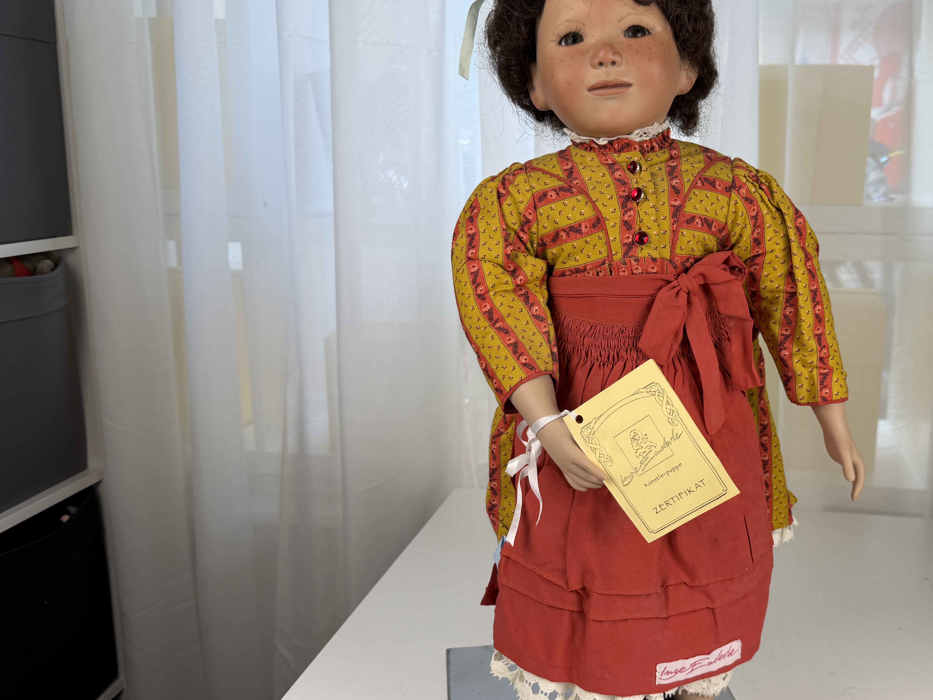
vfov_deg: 40.7
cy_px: 362
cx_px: 608
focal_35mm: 35
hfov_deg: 51.8
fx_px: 943
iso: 64
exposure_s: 1/212
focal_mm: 6.76
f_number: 1.78
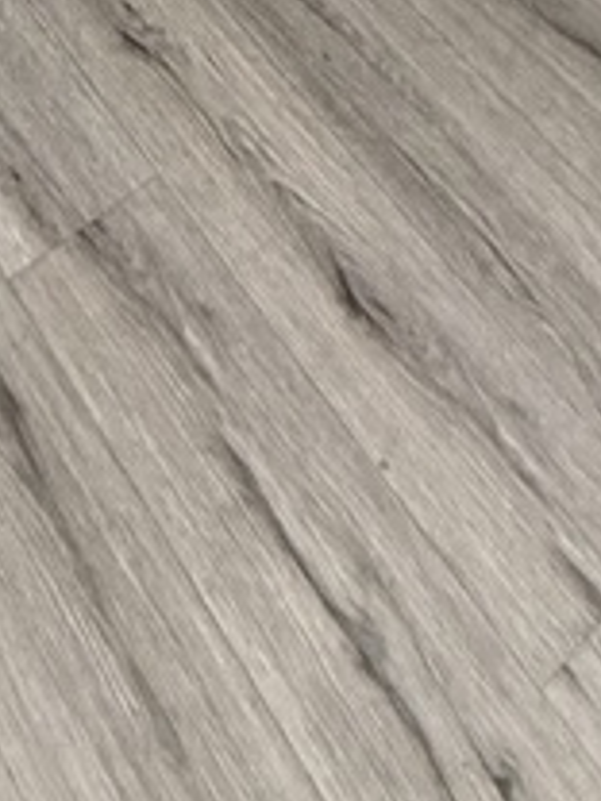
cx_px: 177
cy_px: -1132
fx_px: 1597
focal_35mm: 69
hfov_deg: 21.2
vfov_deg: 15.1
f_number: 2.2
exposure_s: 1/60
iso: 320
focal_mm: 2.22
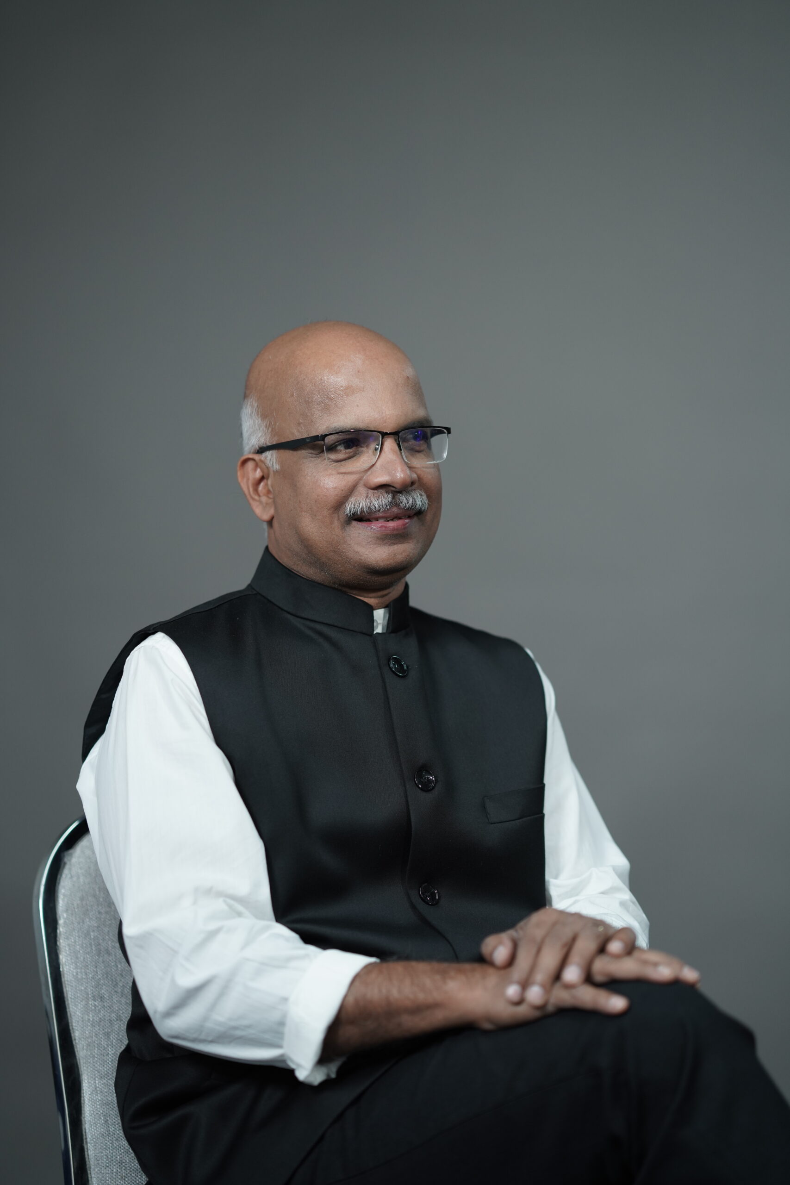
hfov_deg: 16.1
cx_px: 395
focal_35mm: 85
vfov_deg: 23.9
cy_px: 592
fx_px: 2797
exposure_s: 1/200
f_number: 1.8
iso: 400
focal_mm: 85
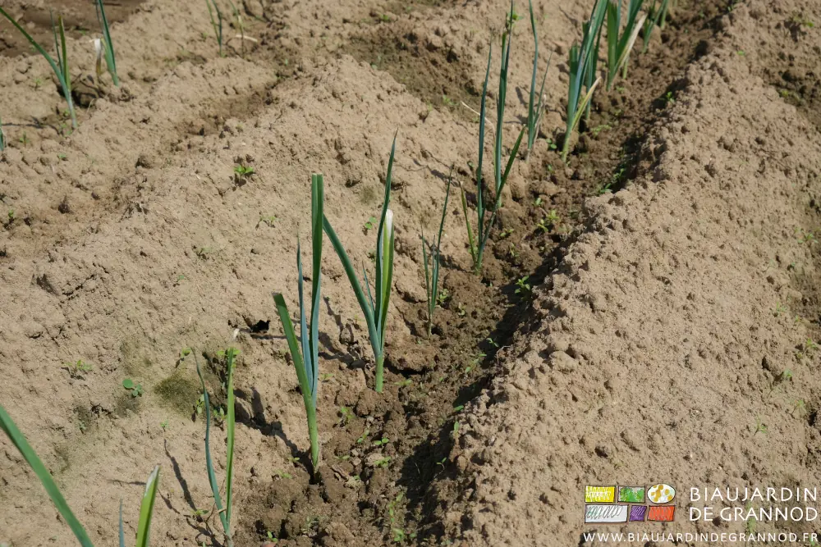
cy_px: 274
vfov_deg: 33.4
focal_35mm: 40
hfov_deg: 48.5
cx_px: 410
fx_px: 912
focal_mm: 26.5
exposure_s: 1/450
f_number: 8
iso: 160
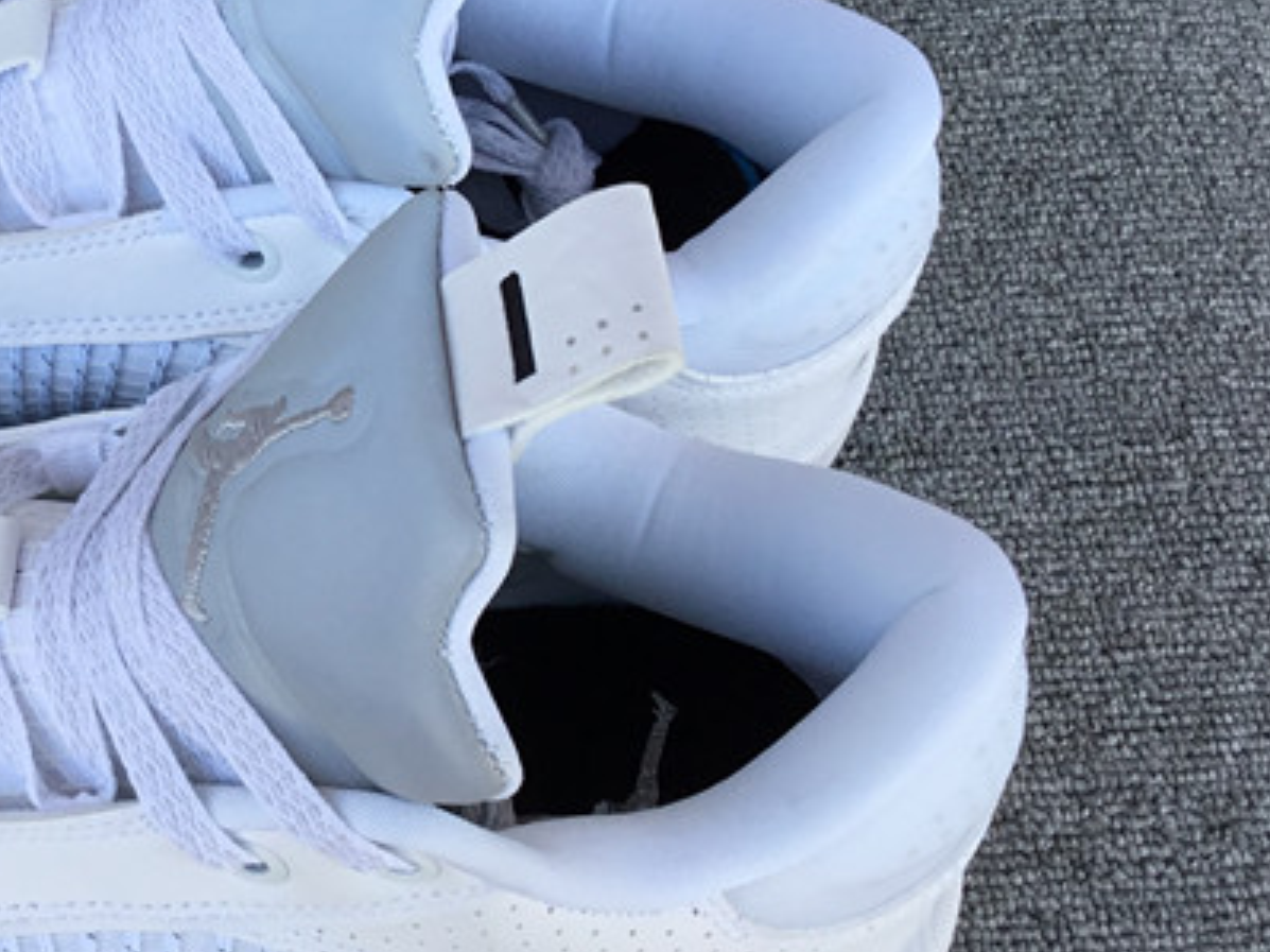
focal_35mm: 70
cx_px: 73
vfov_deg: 20.8
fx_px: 2567
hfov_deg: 26.6
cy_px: 218
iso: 25
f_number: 2.4
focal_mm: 3.3
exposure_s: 1/181
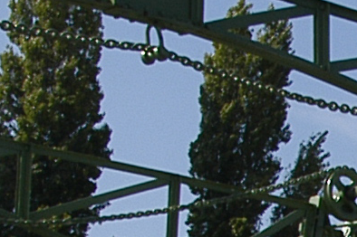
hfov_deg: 8.2
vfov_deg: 5.7
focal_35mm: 229
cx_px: 904
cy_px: 635
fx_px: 2269
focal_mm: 20
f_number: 10
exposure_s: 1/320
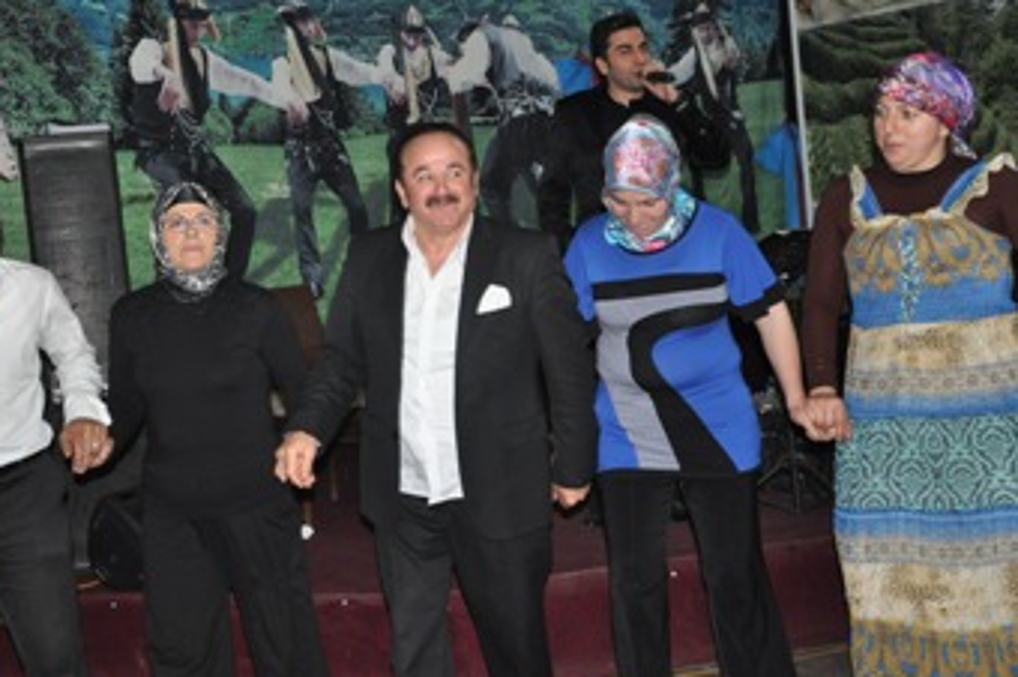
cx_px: 433
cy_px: 297
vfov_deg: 22.2
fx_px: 1723
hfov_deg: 32.9
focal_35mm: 61
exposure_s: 1/60
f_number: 4.2
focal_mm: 34
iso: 800
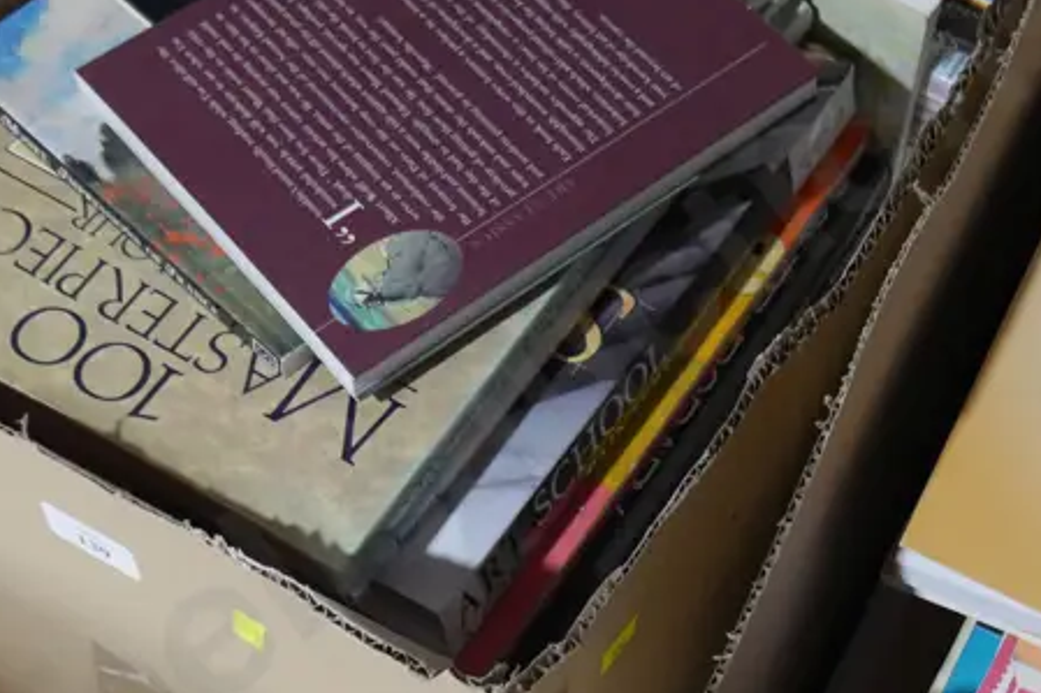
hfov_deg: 26.6
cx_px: 587
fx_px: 2197
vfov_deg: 17.9
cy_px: 363
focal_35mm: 76
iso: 1000
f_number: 3.6
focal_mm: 16
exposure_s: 1/60
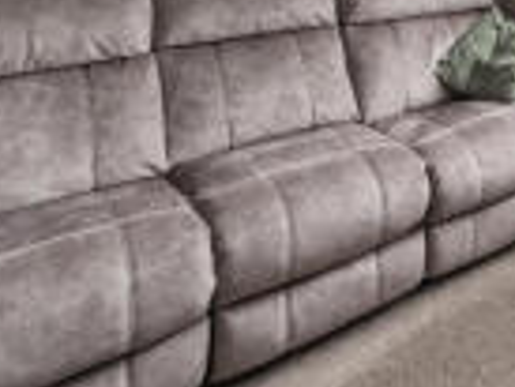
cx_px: 624
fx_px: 596
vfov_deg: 29.9
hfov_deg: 36.0
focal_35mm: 40
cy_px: -96
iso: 100
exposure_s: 1/8
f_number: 8
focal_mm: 12
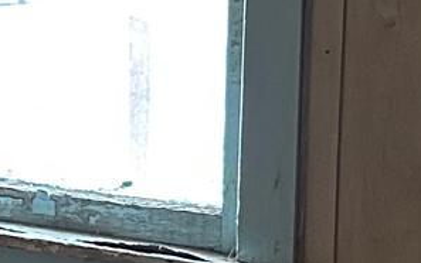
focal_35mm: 190
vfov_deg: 6.9
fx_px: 2181
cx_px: -308
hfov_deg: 10.4
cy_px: 65
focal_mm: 5.7
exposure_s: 1/60
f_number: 1.5
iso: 400
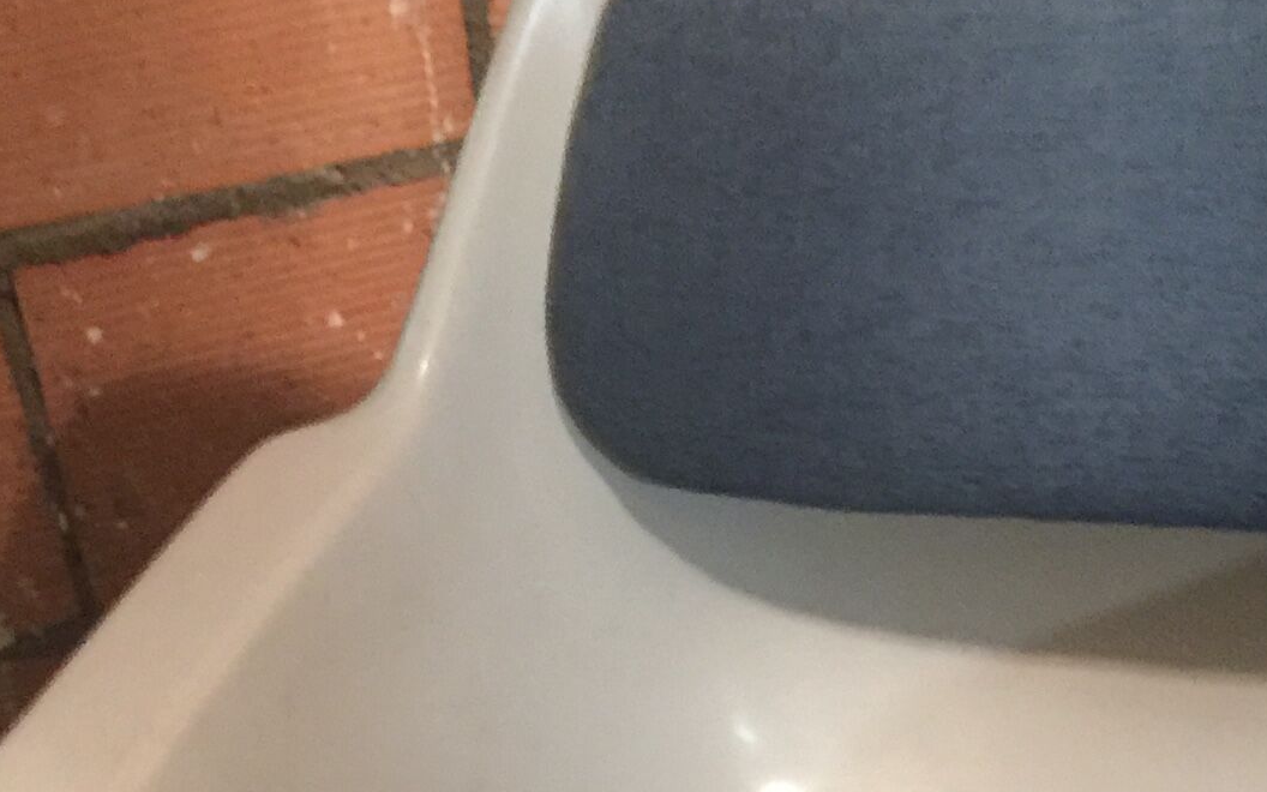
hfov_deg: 21.7
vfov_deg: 13.3
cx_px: 929
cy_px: 1042
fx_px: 3280
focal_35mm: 95
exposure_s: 1/4
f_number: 2.2
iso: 125
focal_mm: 4.15
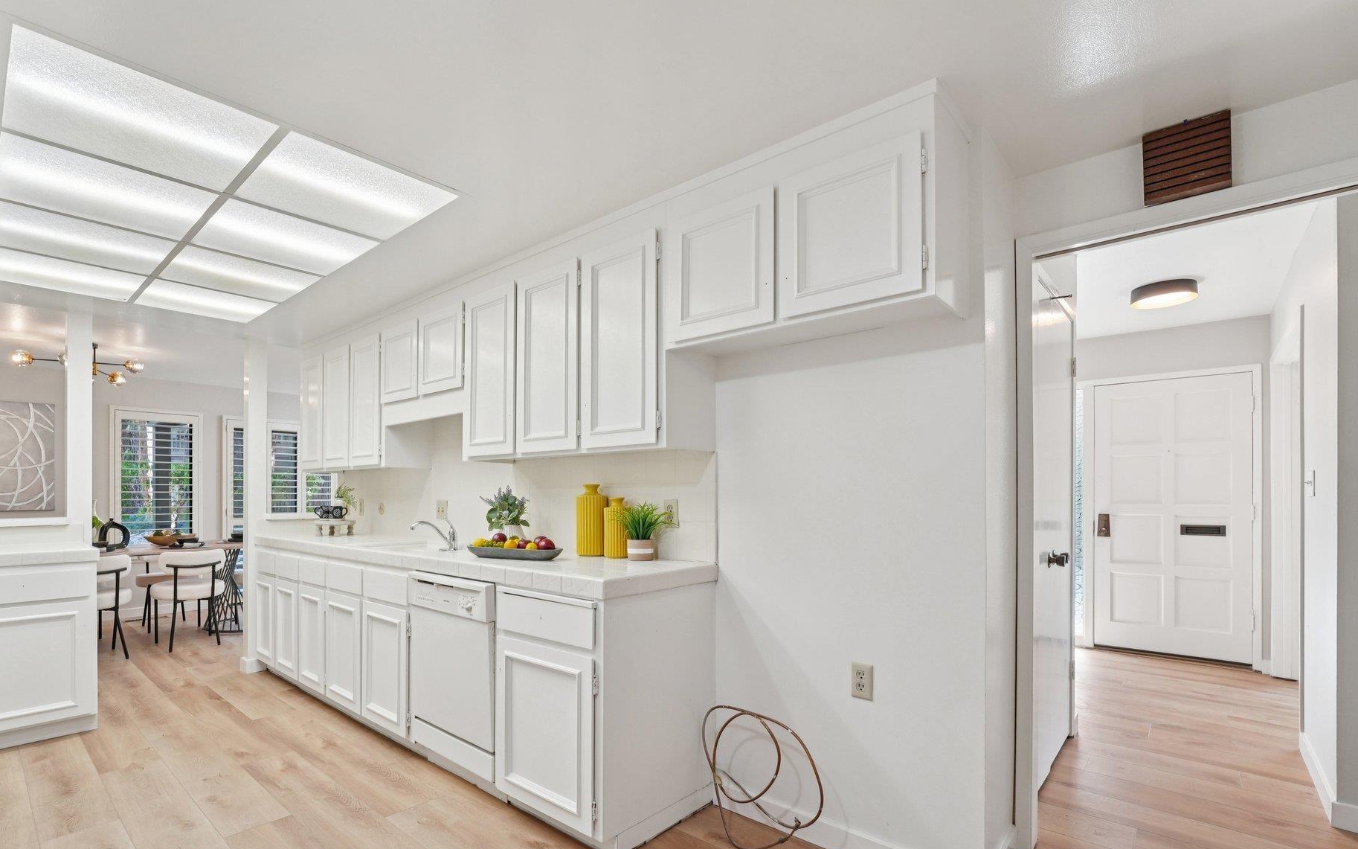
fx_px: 592
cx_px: 632
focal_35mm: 16
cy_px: 494
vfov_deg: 70.8
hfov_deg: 97.7
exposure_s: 1/30
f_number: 8
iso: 640
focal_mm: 14
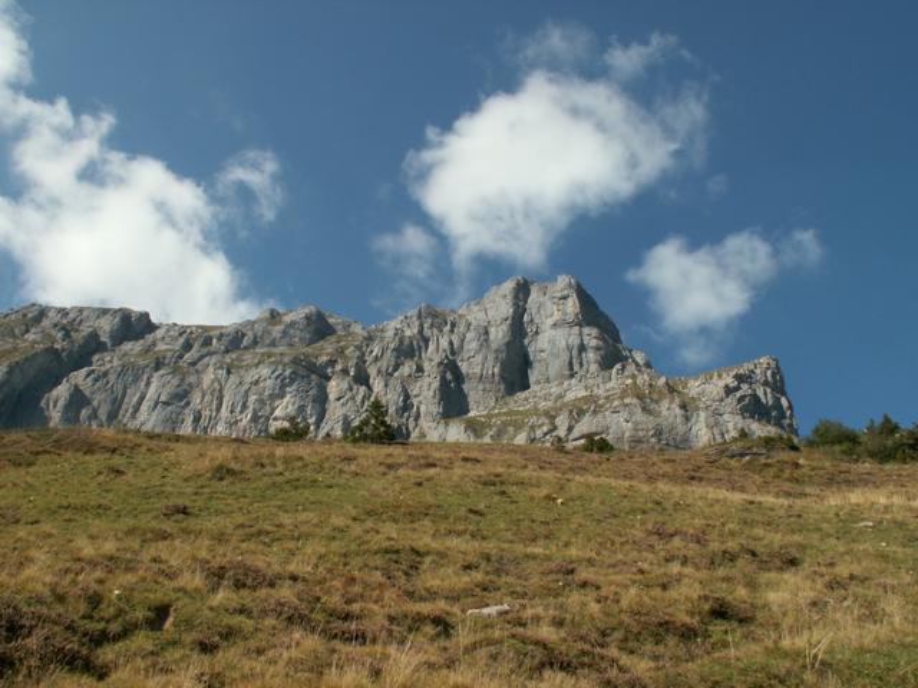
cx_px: 459
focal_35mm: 35
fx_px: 928
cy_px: 344
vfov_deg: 40.7
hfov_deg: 52.6
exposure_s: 1/200
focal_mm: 5.86
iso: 50
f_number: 6.3
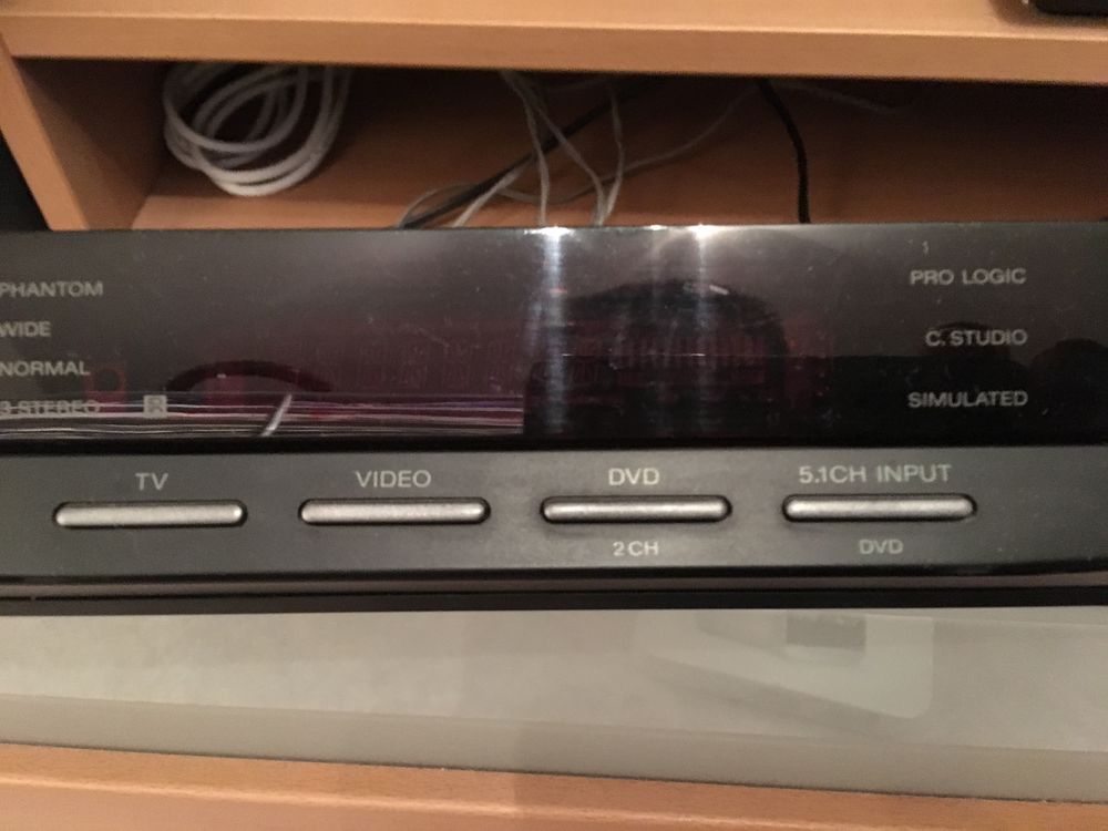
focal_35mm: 29
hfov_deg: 61.7
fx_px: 928
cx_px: 554
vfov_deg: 48.2
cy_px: 416
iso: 800
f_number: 2.2
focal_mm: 4.15
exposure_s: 1/17
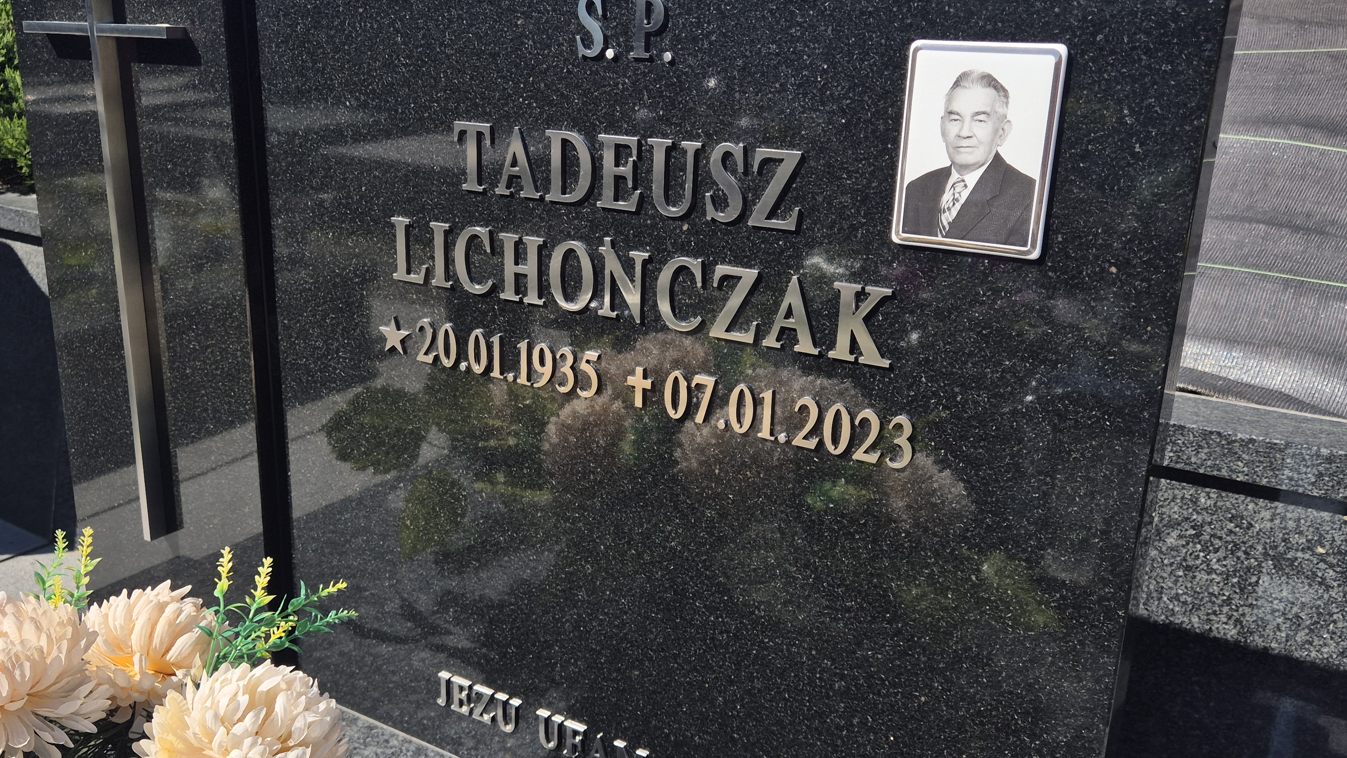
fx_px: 1214
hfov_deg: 57.9
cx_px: 603
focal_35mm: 34
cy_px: 389
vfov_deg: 34.6
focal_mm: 5.4
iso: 25
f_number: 1.8
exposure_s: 1/1880
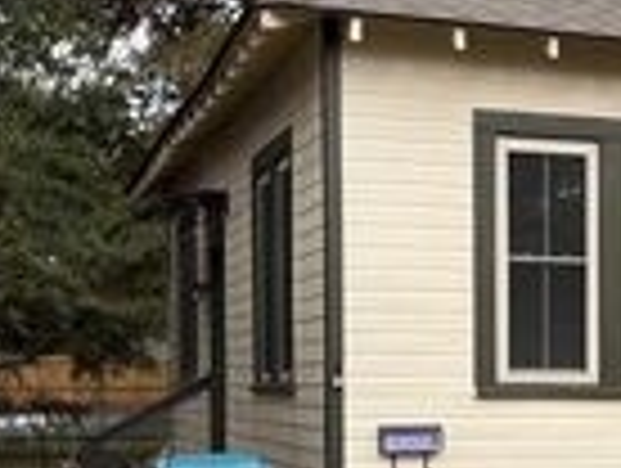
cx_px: 675
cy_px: 412
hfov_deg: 19.9
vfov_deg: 15.6
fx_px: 1689
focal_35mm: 94
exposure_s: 1/739
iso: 50
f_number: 1.6
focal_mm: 5.96
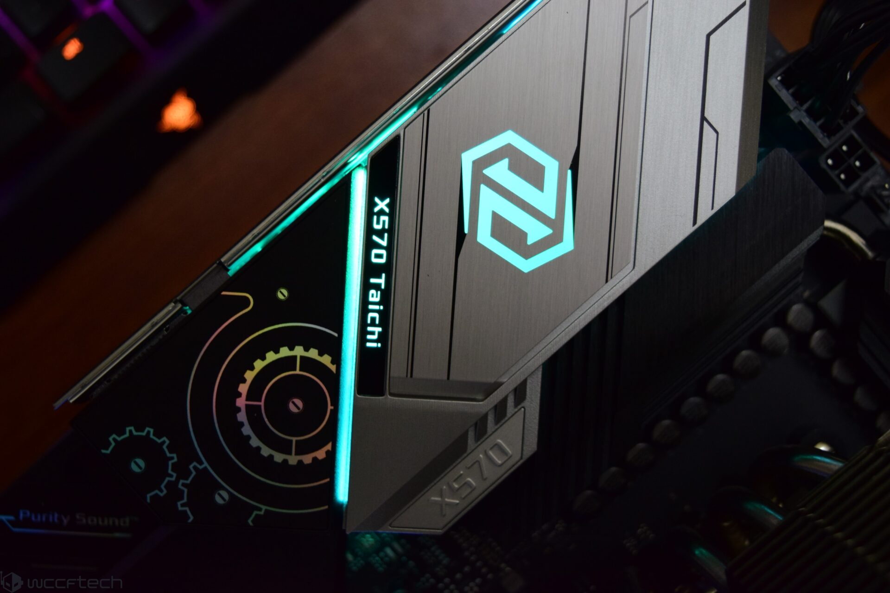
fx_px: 1335
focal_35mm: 54
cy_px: 296
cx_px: 445
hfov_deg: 36.9
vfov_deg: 25.1
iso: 1250
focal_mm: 36
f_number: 4.8
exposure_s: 1/15
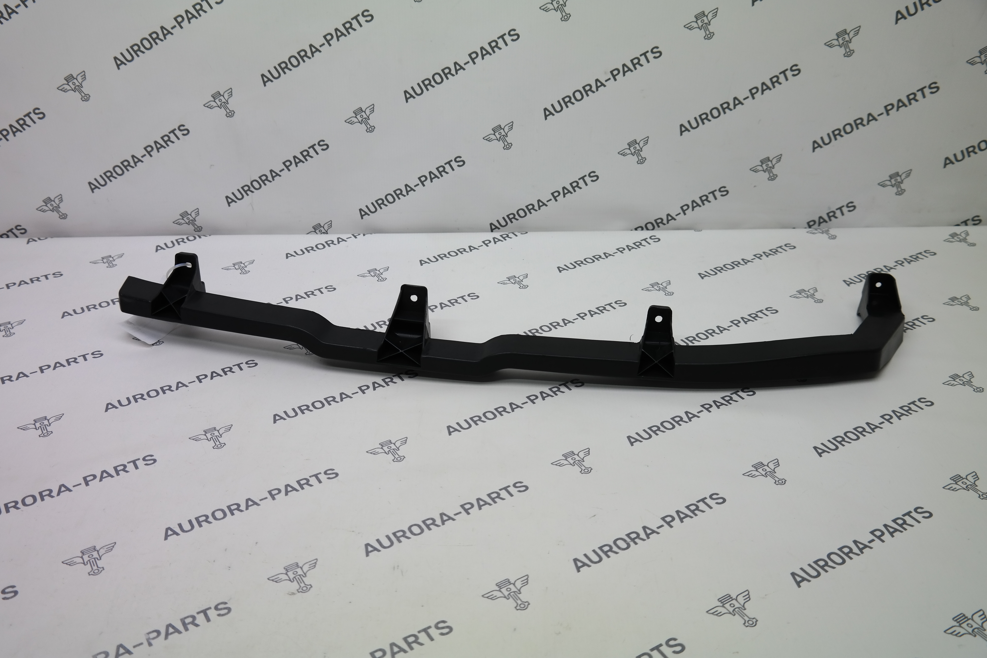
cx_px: 494
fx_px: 987
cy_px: 329
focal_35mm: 36
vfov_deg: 36.9
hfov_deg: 53.1
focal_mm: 24
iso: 200
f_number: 4
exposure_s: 1/100
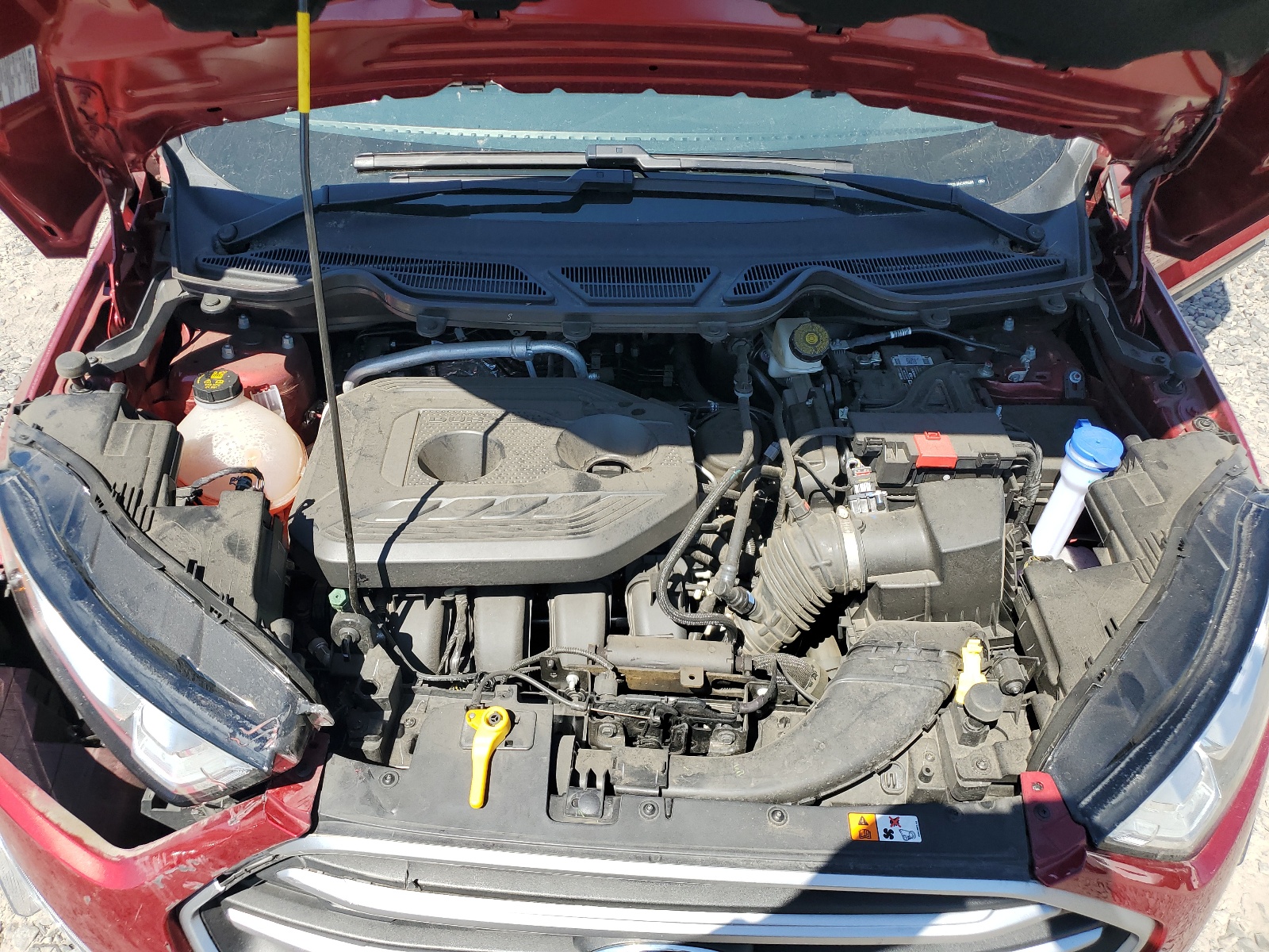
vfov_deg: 53.1
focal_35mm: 26
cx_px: 634
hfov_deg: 67.3
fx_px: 953
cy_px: 476
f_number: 1.5
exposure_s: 1/1250
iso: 50
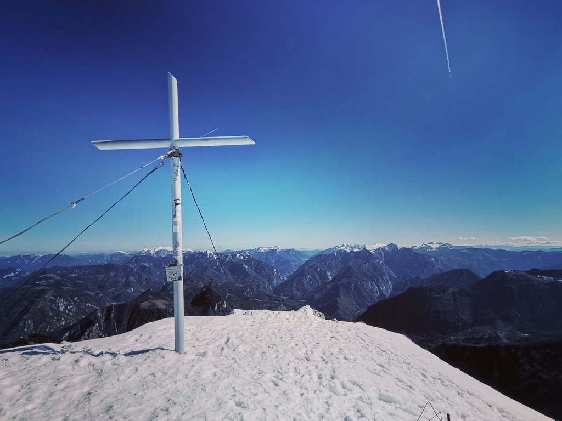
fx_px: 276
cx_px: 281
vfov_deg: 74.7
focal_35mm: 17
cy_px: 210
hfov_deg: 91.0
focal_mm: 1.78
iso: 50
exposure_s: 1/3165
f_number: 2.4
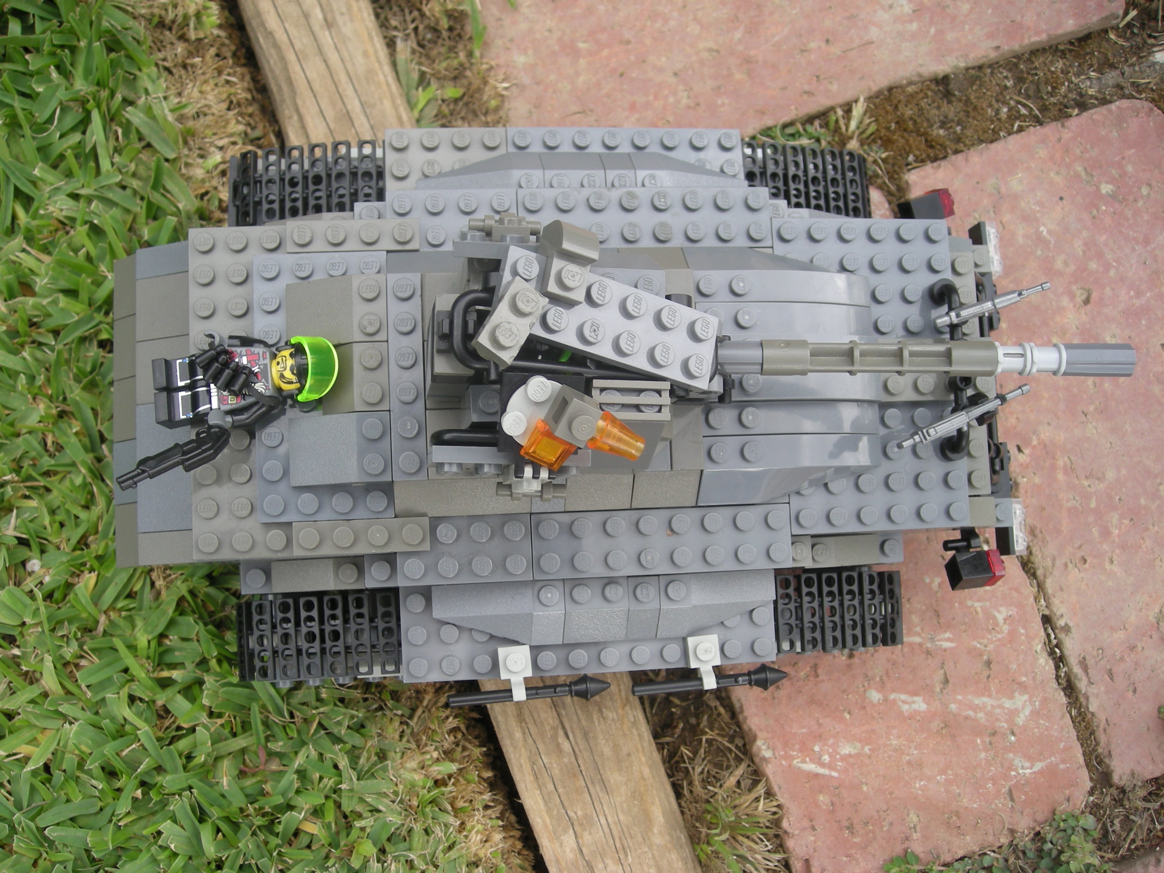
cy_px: 436
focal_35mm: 35
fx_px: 1177
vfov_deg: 40.7
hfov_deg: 52.6
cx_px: 582
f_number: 2.8
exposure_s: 1/61.2
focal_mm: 5.7
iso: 50
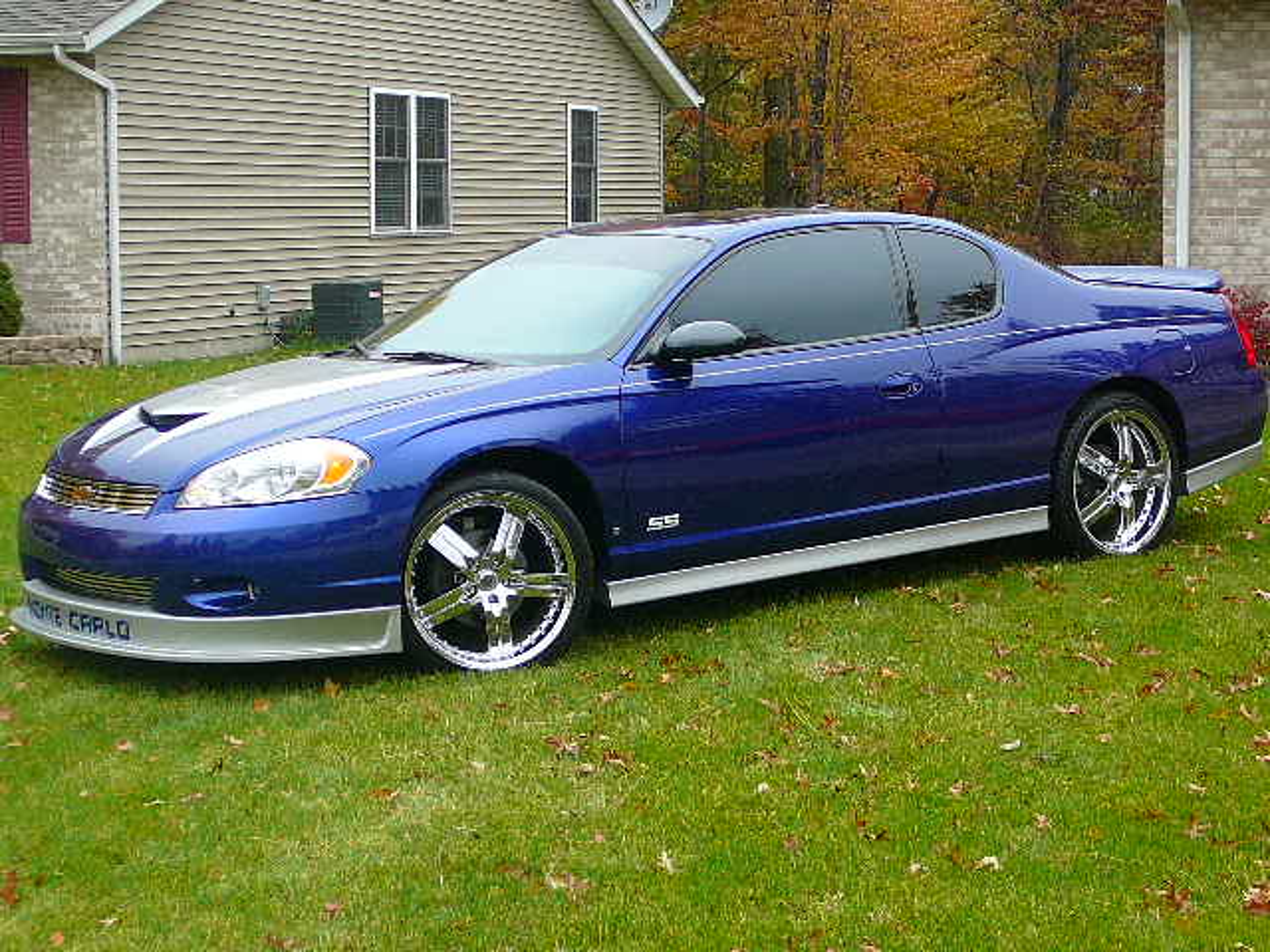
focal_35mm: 69
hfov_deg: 28.2
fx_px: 2531
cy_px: 476
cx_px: 635
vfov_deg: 21.3
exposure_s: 1/60
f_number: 3.5
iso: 100
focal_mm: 8.2
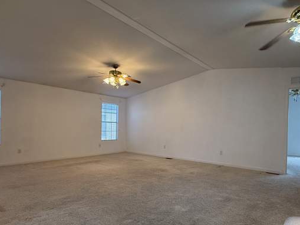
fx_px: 191
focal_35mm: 22
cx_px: 175
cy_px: 130
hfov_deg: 75.8
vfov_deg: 60.8
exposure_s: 1/120
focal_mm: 2.22
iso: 250
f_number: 2.2
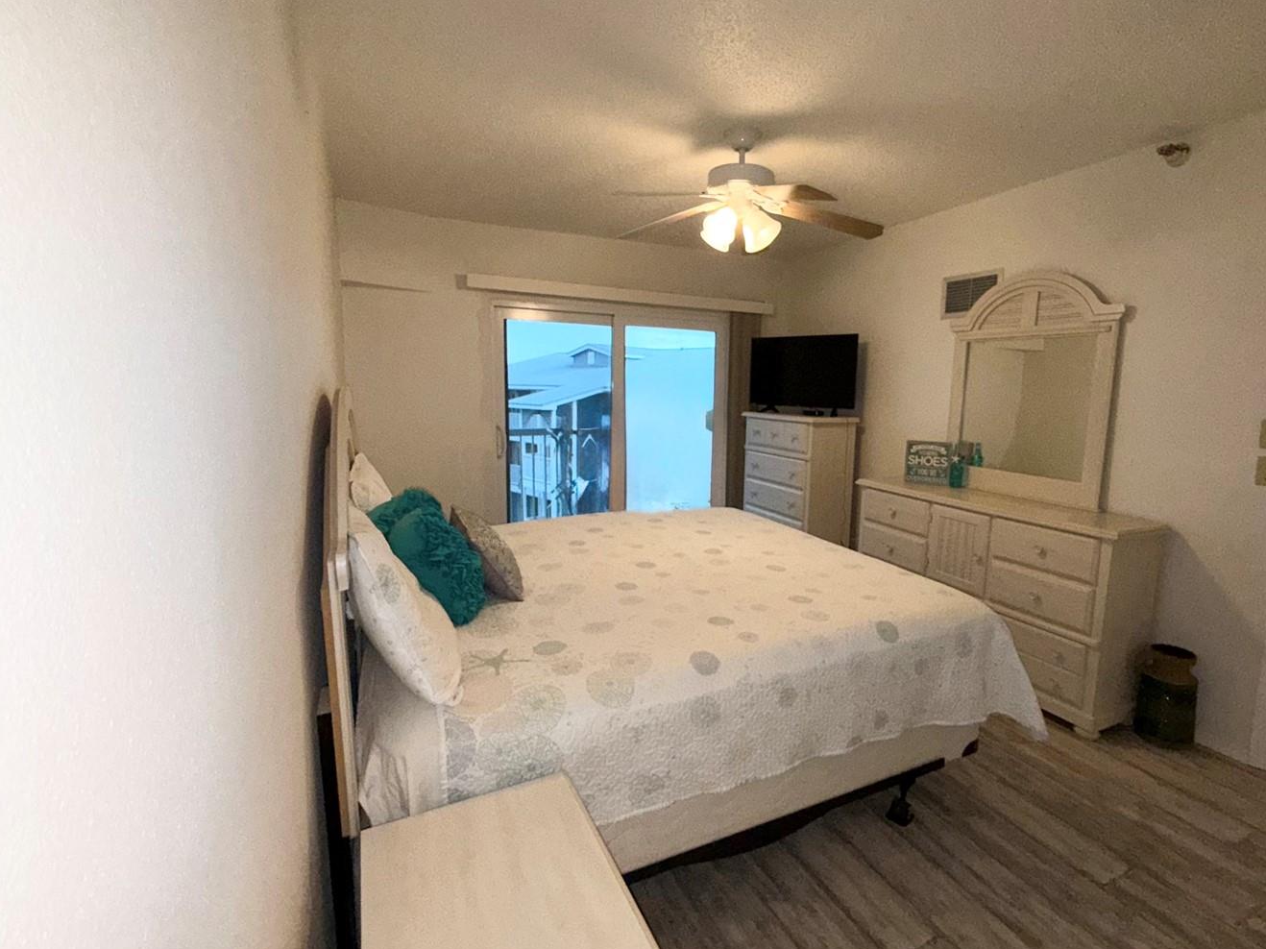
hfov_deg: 90.7
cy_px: 463
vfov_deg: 74.7
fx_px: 622
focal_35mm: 17
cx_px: 699
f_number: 2.2
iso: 100
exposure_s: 1/120
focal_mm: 2.22
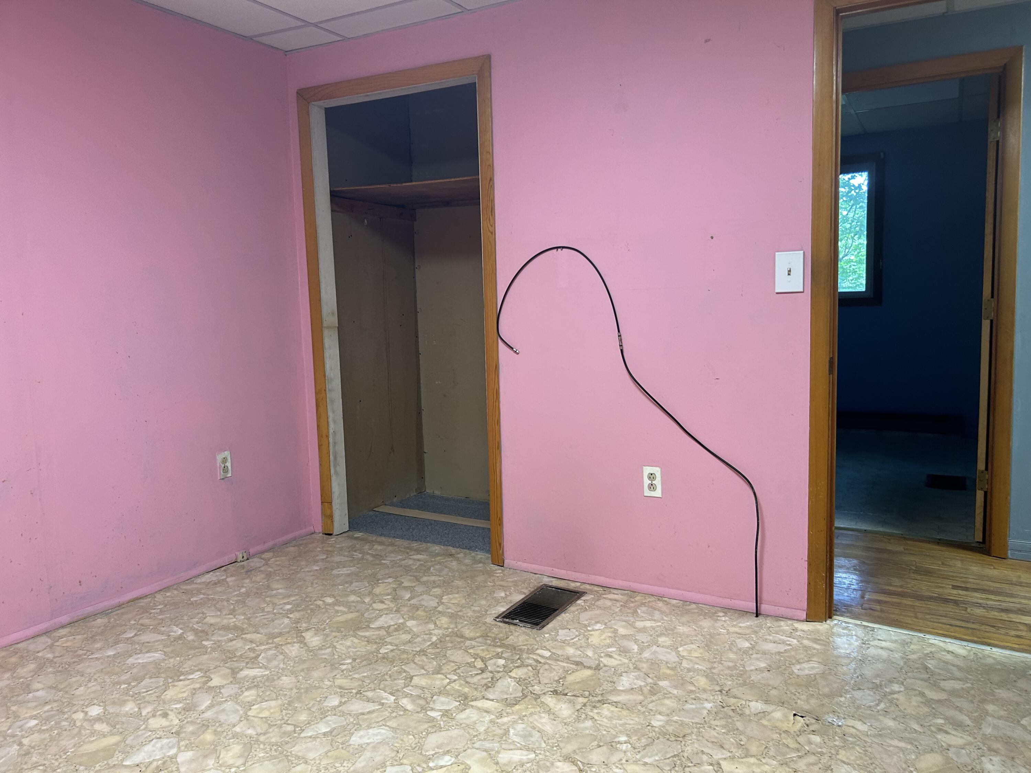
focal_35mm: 26
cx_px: 516
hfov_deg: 67.3
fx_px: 774
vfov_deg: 53.1
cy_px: 386
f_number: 1.5
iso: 125
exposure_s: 1/60
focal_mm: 5.7
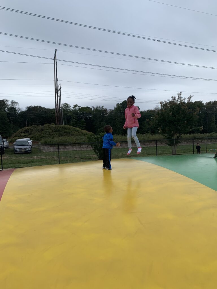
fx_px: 217
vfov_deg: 67.3
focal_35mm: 26
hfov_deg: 53.1
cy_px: 144
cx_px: 108
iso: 25
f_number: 1.8
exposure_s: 1/1205
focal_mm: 4.25
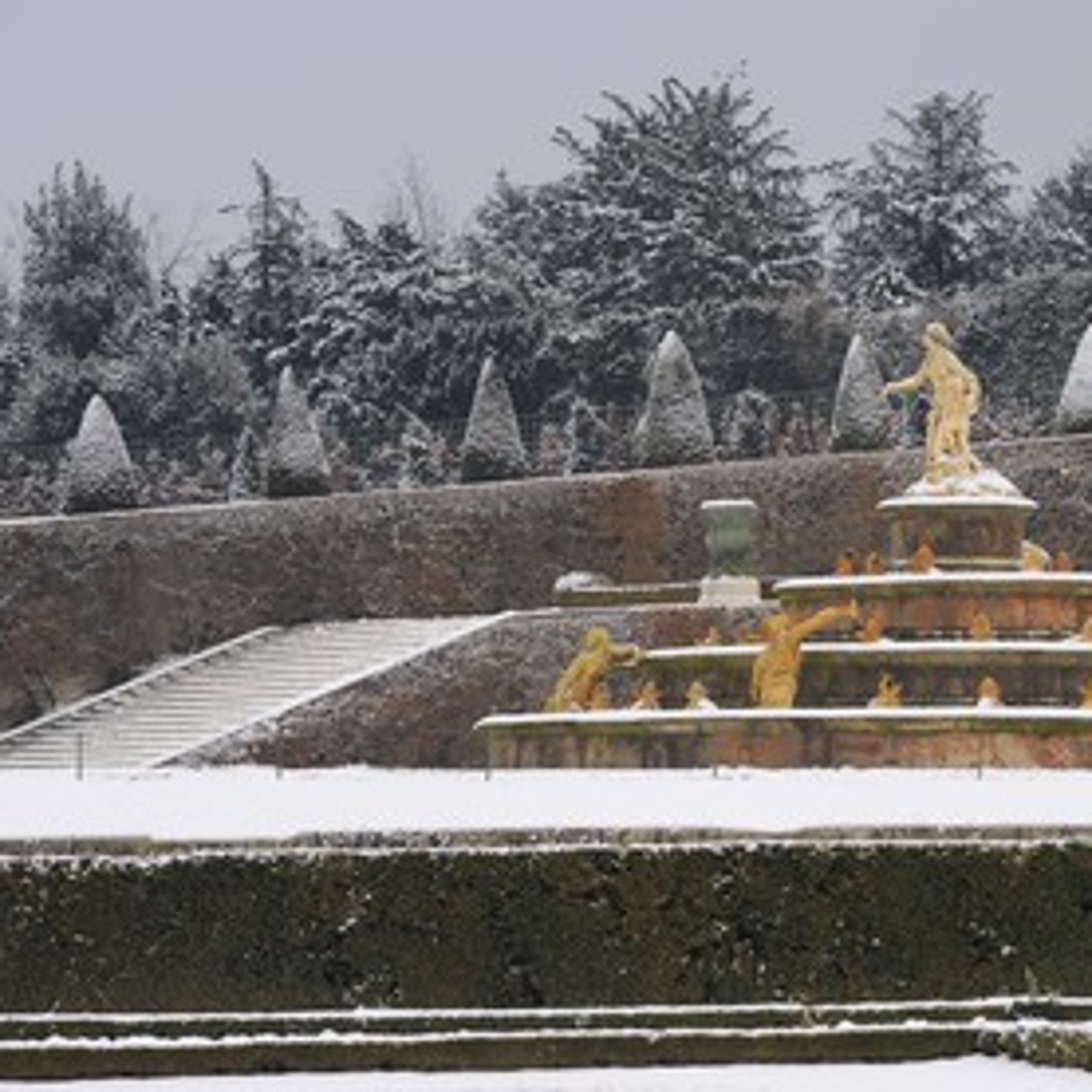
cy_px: 544
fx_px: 7816
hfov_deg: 8.0
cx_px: 694
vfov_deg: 8.0
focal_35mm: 219
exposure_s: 1/160
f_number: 6.3
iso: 400
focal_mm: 170
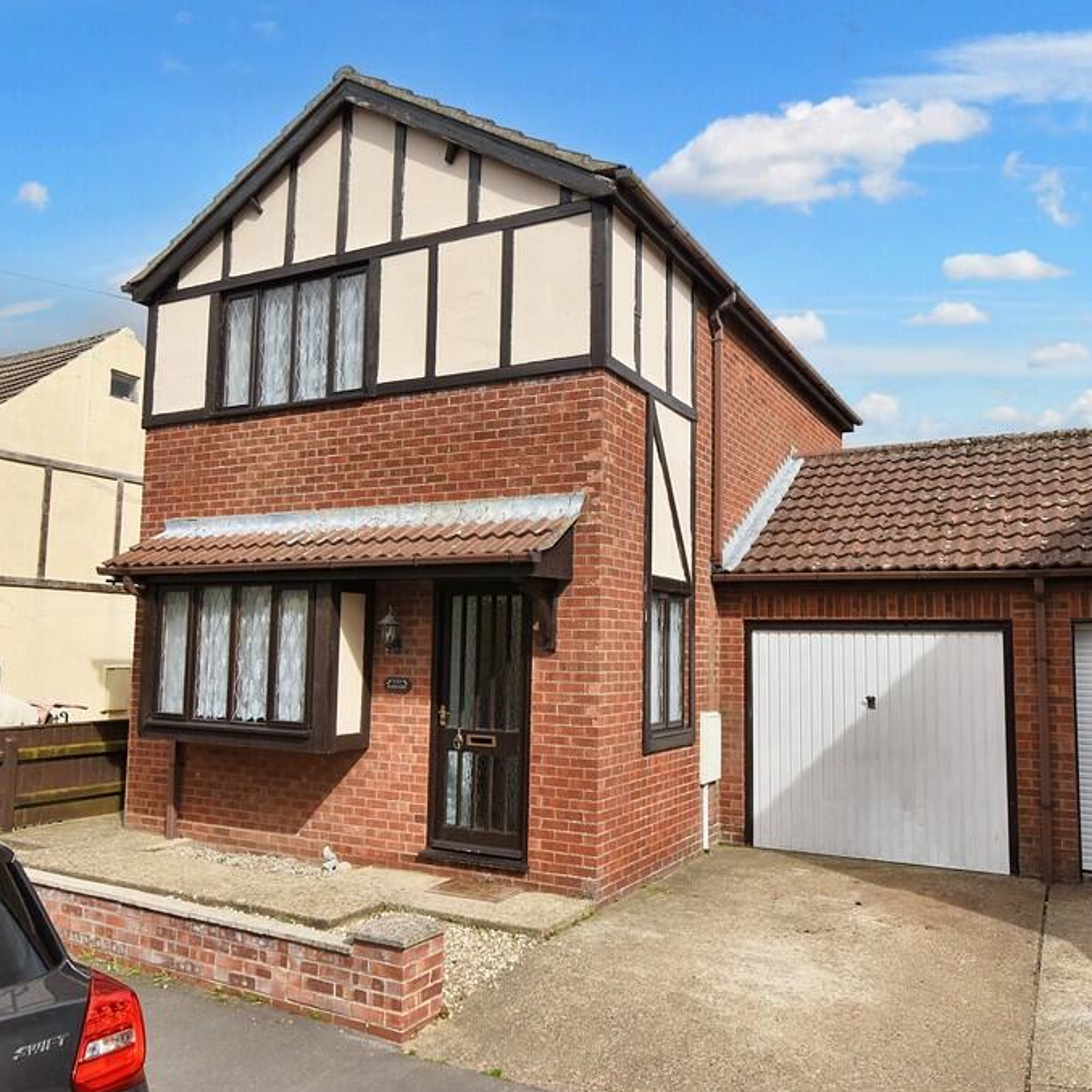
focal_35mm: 27
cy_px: 549
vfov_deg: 59.1
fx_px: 964
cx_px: 553
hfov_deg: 59.1
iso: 100
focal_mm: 14
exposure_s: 1/320
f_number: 9
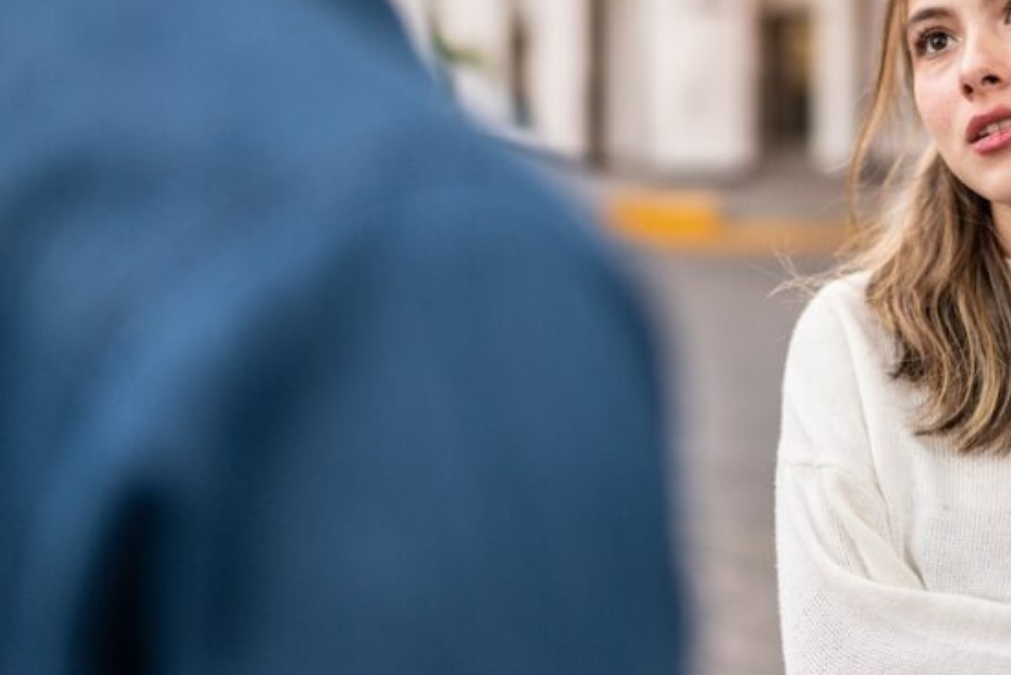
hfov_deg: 30.0
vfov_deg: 20.9
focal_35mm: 65
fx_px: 1826
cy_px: 238
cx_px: 850
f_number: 1.2
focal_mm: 35
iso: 320
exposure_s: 1/400
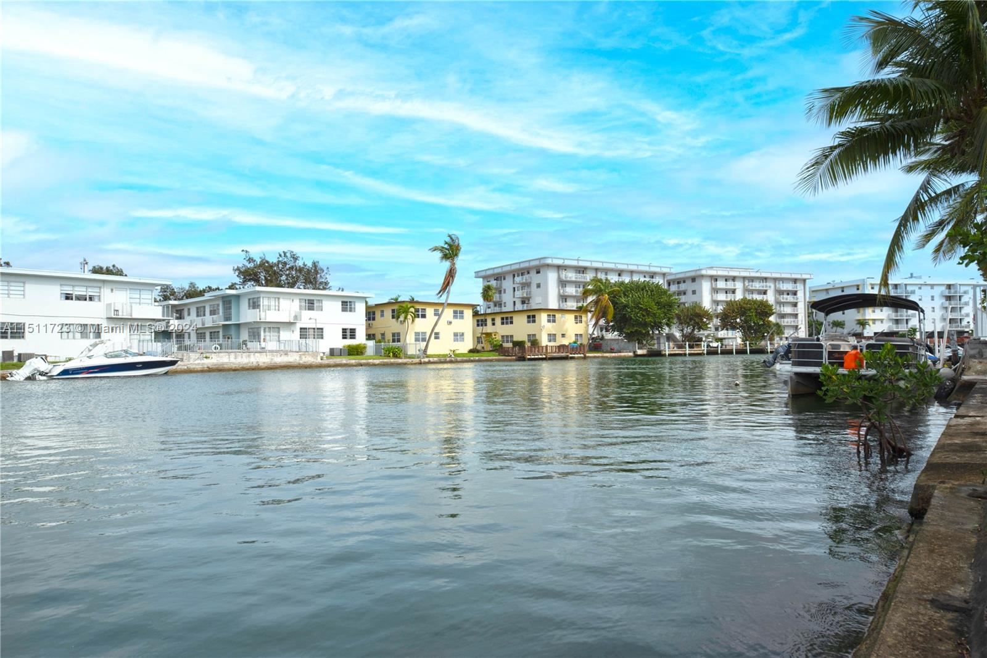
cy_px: 329
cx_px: 494
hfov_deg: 73.7
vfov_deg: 53.1
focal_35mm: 24
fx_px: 658
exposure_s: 1/500
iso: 200
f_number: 11
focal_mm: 24
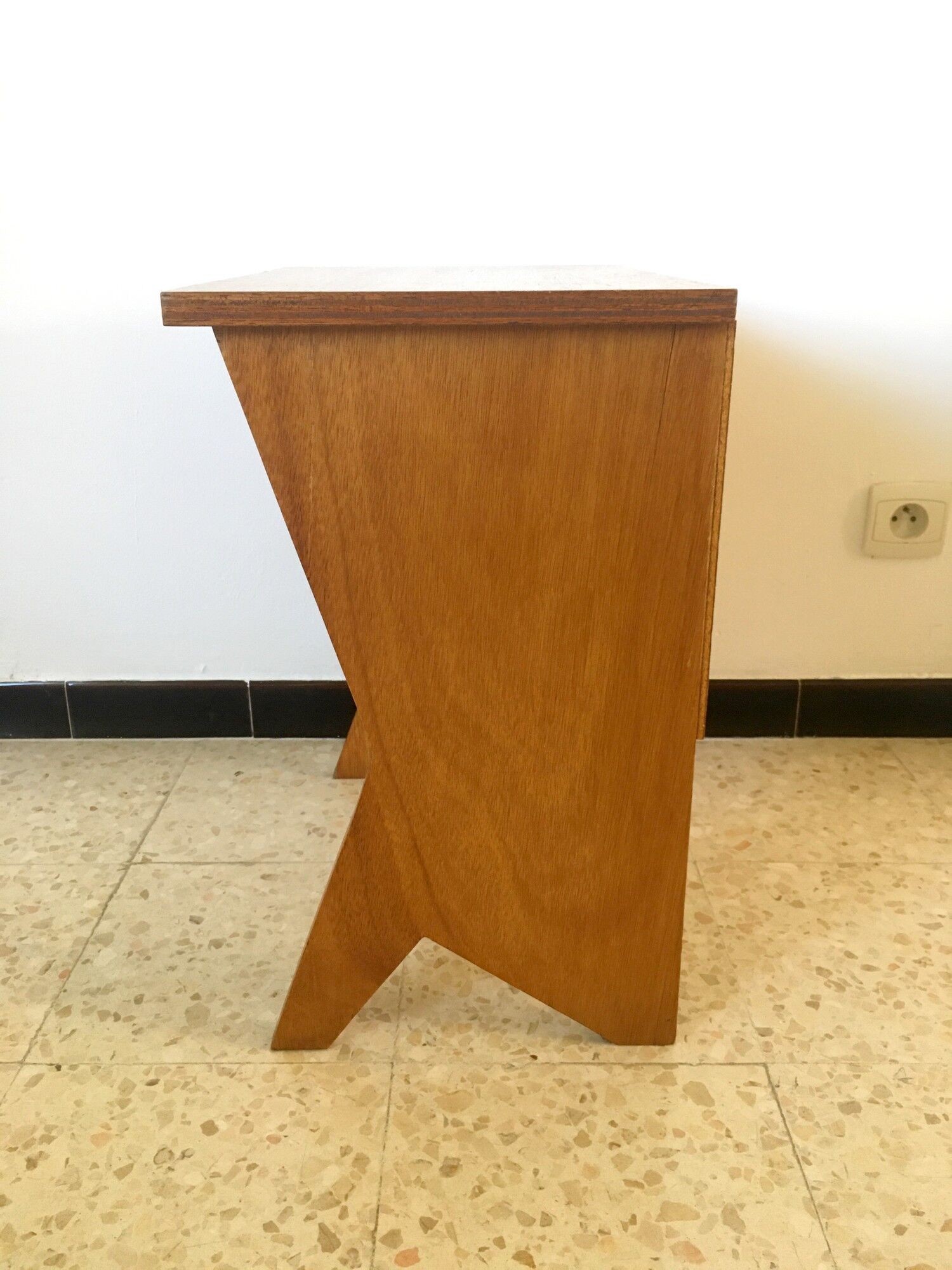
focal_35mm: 29
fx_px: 1063
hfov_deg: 48.2
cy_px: 635
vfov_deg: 61.7
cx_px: 476
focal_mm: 4.15
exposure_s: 1/33
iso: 200
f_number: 2.2
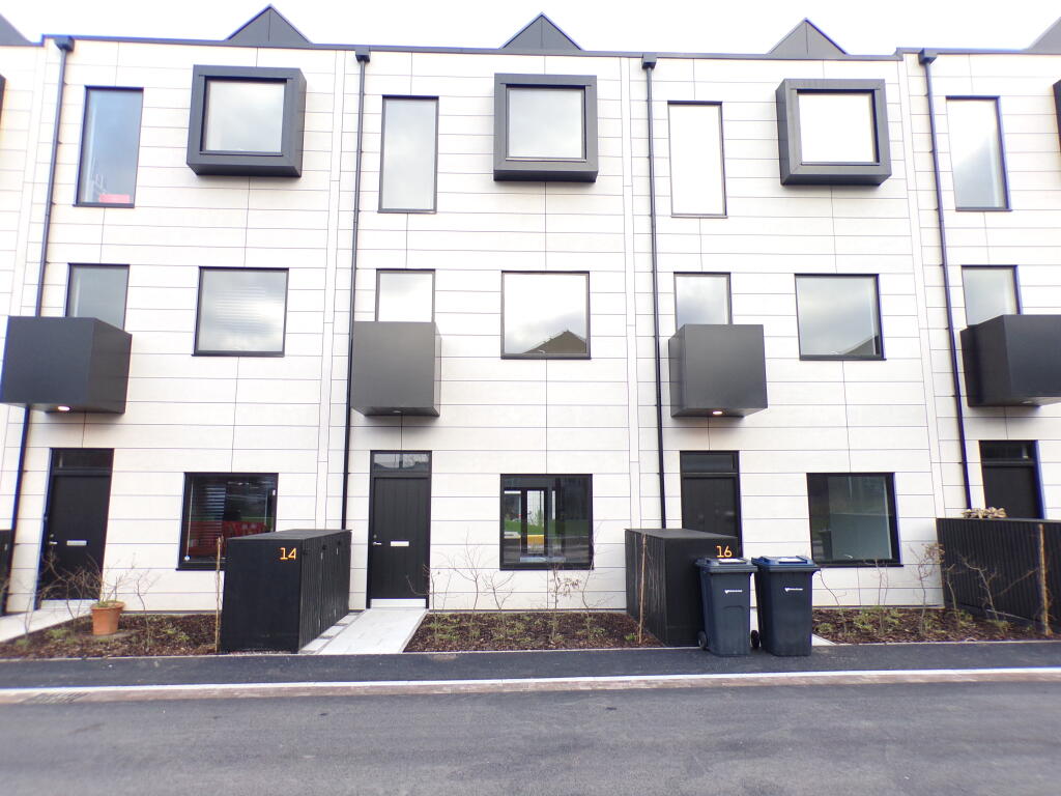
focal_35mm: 24
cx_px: 530
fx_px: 736
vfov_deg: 56.8
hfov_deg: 71.6
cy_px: 398
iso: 80
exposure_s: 1/60
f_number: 3
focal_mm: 4.3
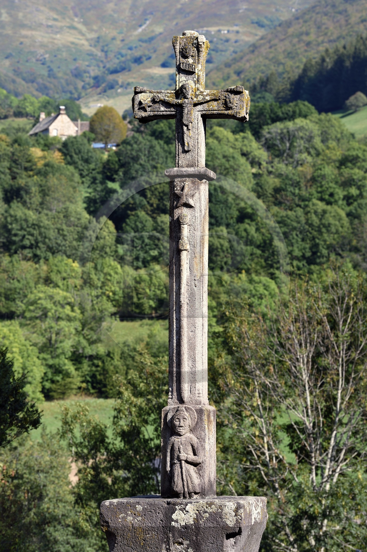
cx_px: 184
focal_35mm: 135
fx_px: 2067
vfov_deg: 15.2
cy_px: 276
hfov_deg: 10.1
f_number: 10
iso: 200
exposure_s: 1/250
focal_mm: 135
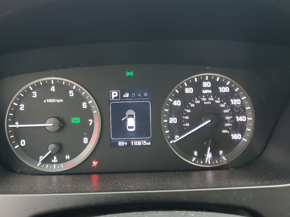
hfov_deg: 52.2
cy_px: 103
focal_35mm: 35
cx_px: 114
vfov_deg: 40.7
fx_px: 293
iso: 211
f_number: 1.5
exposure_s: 1/60.2
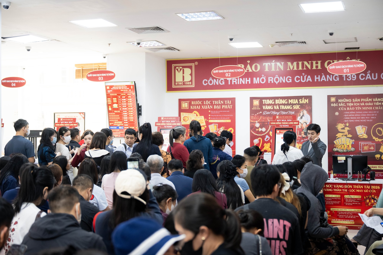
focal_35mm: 52
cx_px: 192
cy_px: 128
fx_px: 553
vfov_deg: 26.0
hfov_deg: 38.2
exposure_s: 1/200
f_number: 3.2
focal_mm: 52
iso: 1600
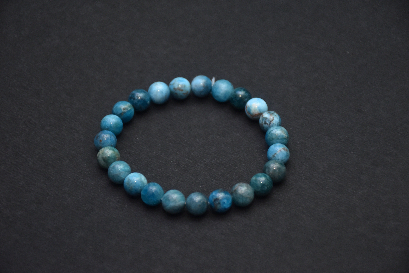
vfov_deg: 9.6
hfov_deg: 14.3
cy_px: 136
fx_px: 1630
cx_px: 205
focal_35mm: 144
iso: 800
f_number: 5.6
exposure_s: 1/125
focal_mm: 95
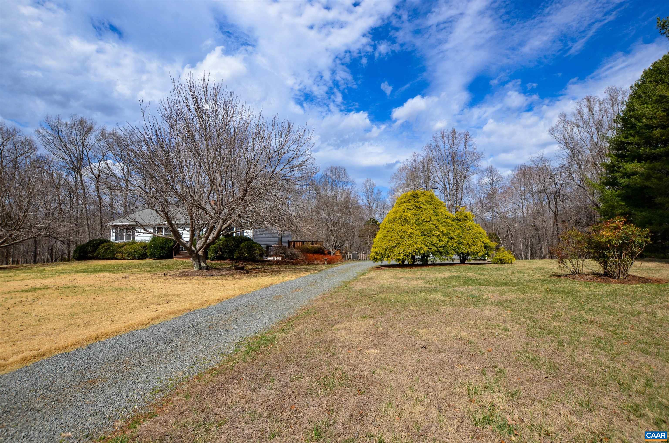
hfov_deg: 100.5
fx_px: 278
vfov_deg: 77.1
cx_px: 334
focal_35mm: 15
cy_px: 222
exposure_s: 1/320
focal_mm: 10
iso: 100
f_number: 9
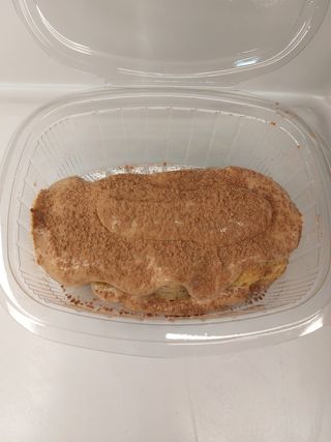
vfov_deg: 69.4
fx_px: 319
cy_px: 221
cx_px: 166
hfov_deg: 54.9
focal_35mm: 25
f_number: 1.8
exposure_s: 1/100
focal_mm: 5.23
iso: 80
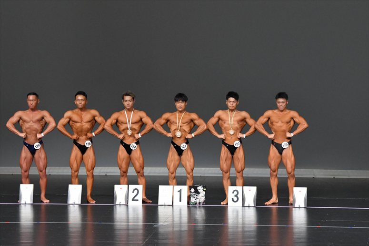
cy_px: 123
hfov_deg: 11.0
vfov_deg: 7.3
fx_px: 1916
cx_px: 184
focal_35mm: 187
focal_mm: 125
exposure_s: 1/400
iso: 5000
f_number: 5.6
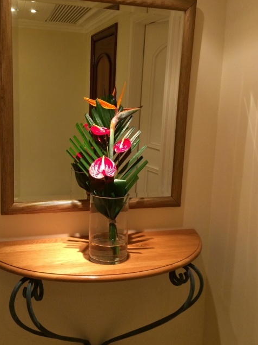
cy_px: 165
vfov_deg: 51.3
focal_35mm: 36
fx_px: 358
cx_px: 109
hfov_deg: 39.6
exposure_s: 1/33
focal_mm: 4.15
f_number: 2.2
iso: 250
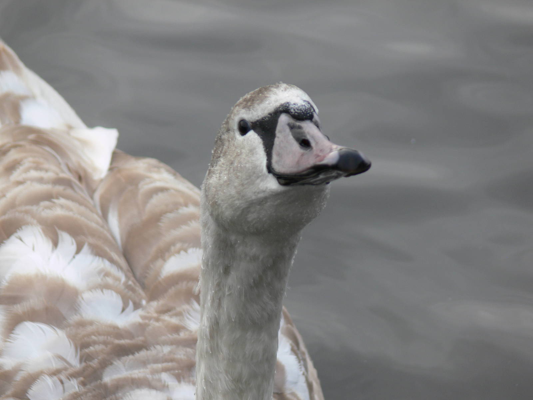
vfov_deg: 3.5
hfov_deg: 4.7
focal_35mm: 420
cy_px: 200
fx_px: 6467
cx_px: 266
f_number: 4.5
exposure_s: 1/125
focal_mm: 88.8
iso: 80
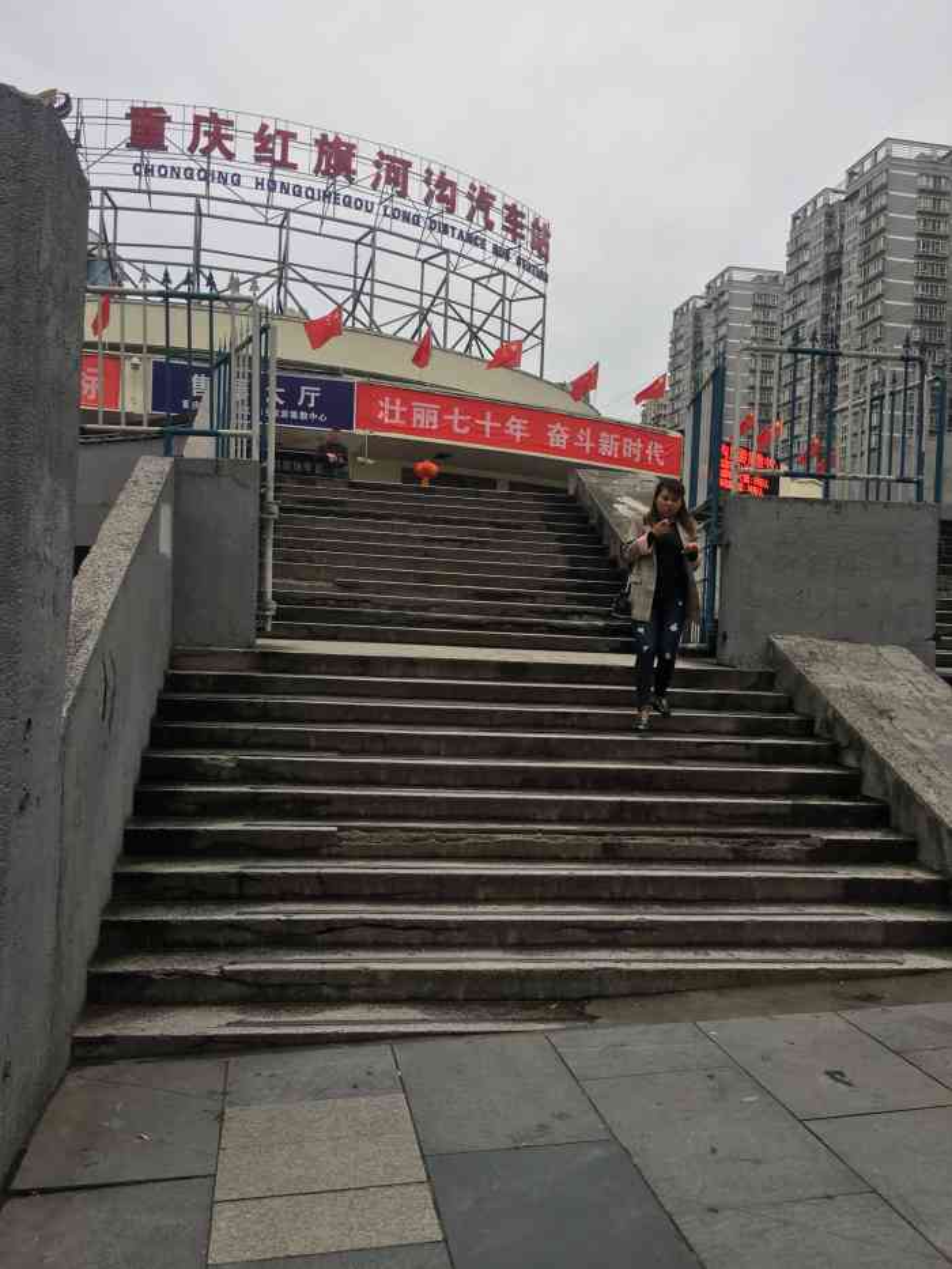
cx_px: 476
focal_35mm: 29
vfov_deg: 61.7
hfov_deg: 48.2
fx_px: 1063
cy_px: 634
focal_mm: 4.15
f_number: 2.2
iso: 25
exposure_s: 1/190
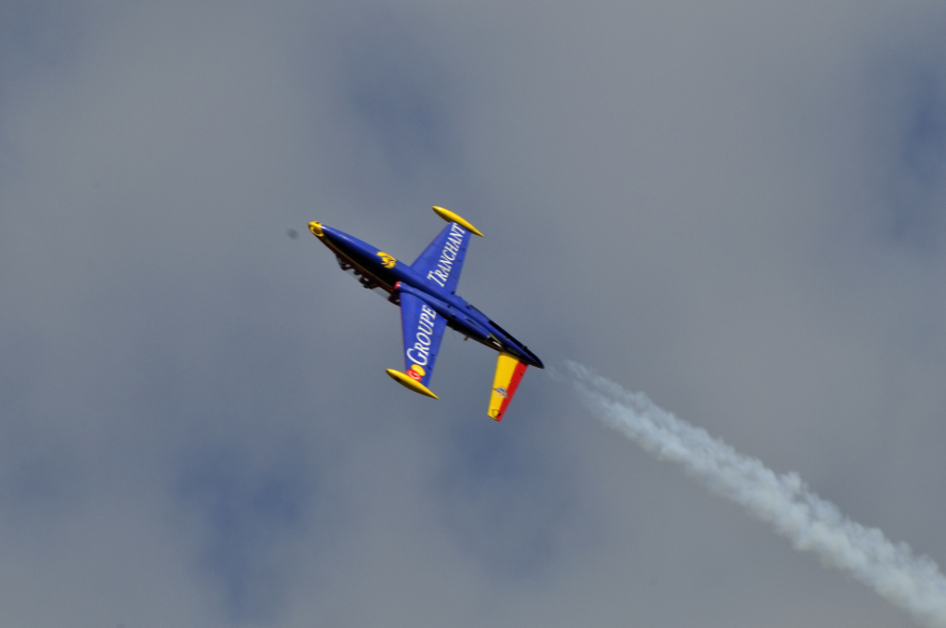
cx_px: 473
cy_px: 314
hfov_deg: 4.6
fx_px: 11810
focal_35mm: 450
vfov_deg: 3.0
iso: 200
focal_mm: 300
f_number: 13
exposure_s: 1/640
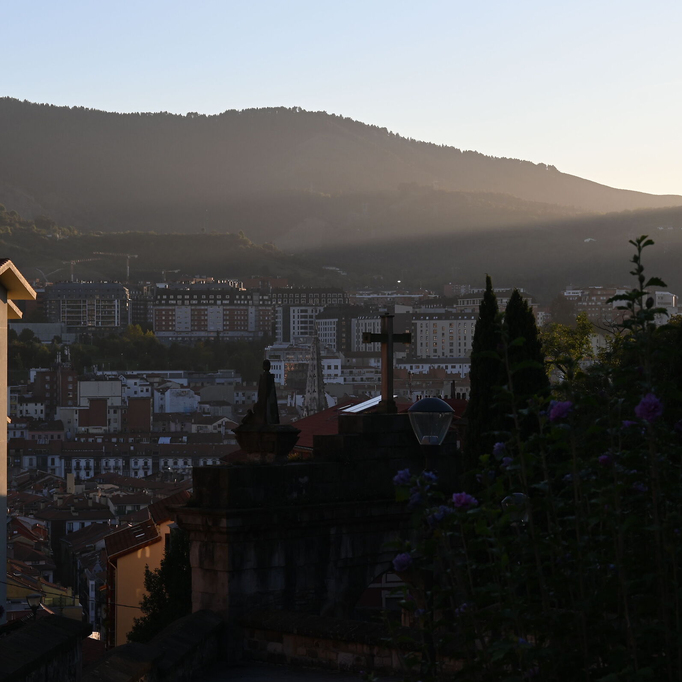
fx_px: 2140
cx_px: 377
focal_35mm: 96
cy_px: 342
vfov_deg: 18.1
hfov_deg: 18.1
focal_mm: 50
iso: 100
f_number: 10
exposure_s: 1/100
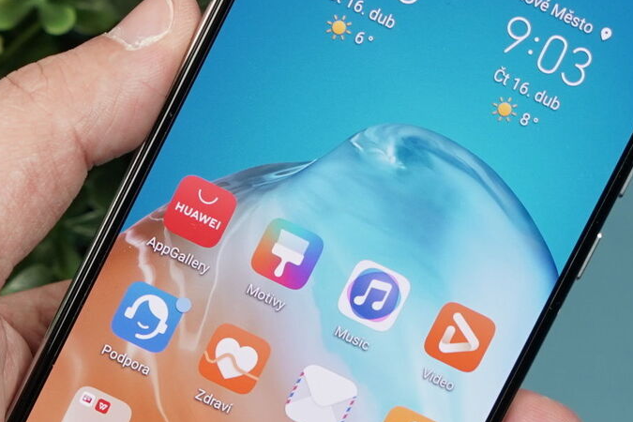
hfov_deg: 14.2
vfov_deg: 9.5
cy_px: 276
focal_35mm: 145
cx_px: 308
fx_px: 2549
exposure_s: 1/100
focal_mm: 51
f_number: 6.3
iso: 640
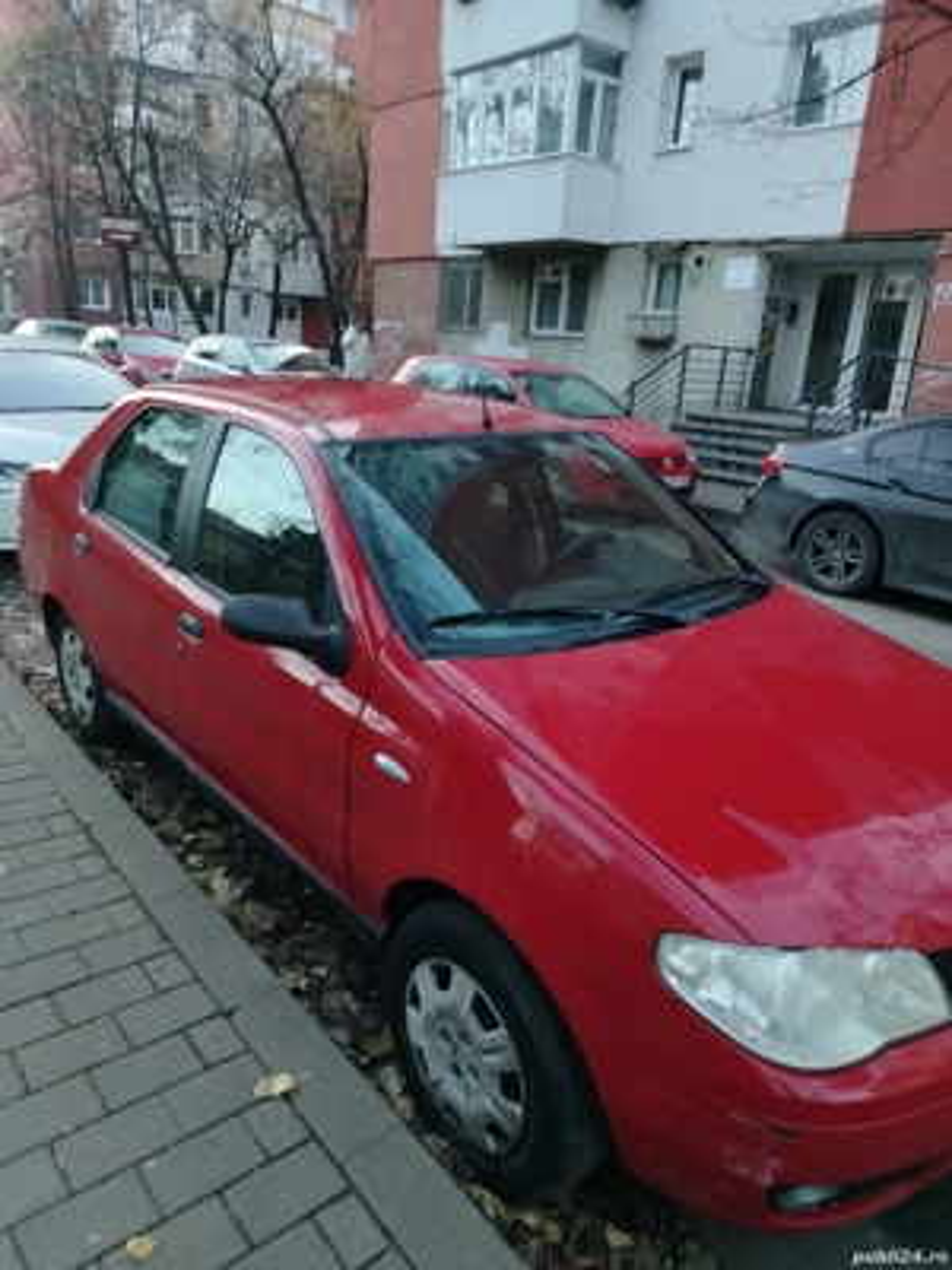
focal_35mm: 24
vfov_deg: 71.6
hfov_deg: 56.8
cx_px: 476
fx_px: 880
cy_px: 635
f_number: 1.75
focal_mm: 5.25
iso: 325
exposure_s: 1/33.3
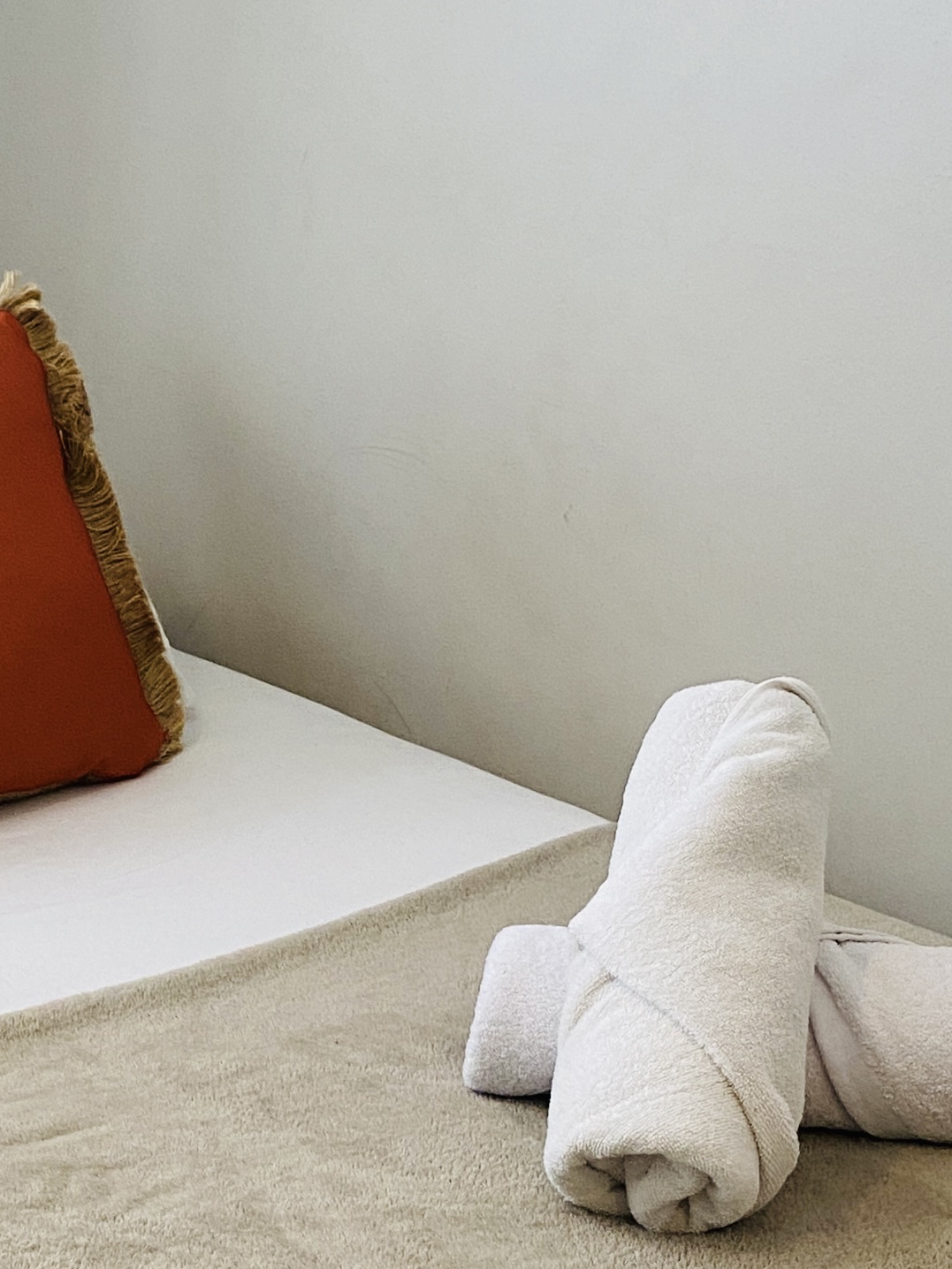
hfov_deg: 19.2
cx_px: -127
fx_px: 2677
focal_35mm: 73
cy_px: 1221
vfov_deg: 25.6
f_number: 1.8
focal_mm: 4.25
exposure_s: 1/73
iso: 125
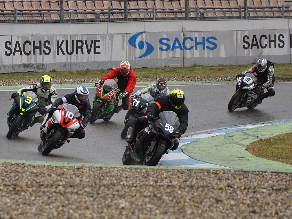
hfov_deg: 7.6
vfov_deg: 5.7
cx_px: 128
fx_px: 2202
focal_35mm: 261
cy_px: 110
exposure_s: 1/800
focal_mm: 160
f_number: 5.6
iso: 500
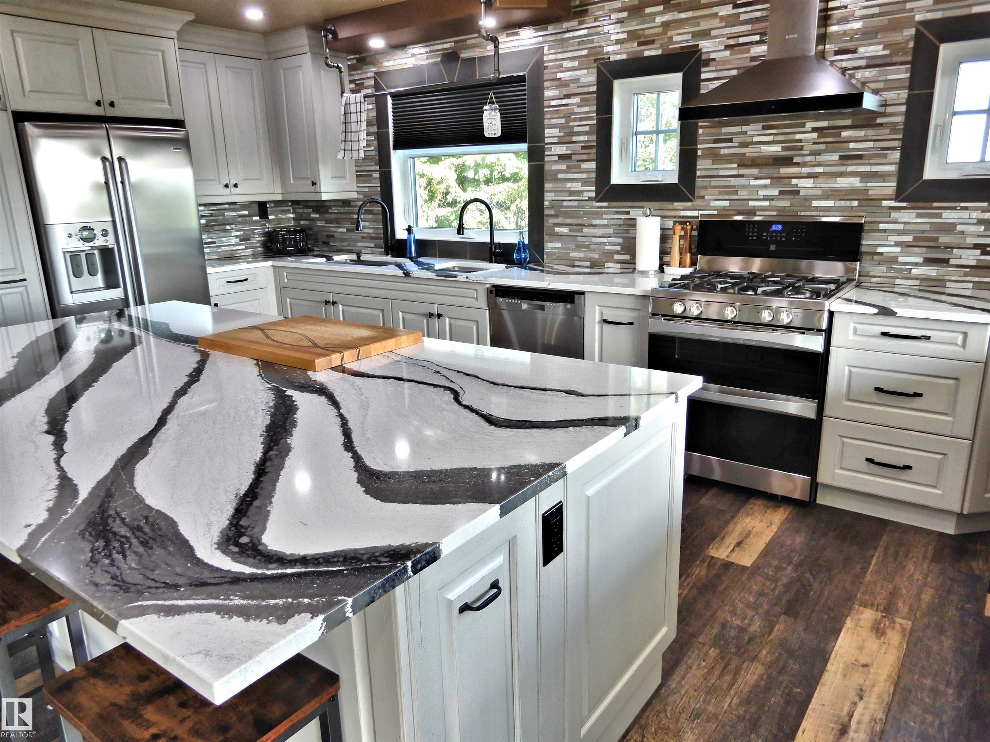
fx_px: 686
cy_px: 371
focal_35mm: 24
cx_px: 495
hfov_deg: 71.6
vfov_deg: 56.8
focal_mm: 4.3
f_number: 3.4
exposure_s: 1/30
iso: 100
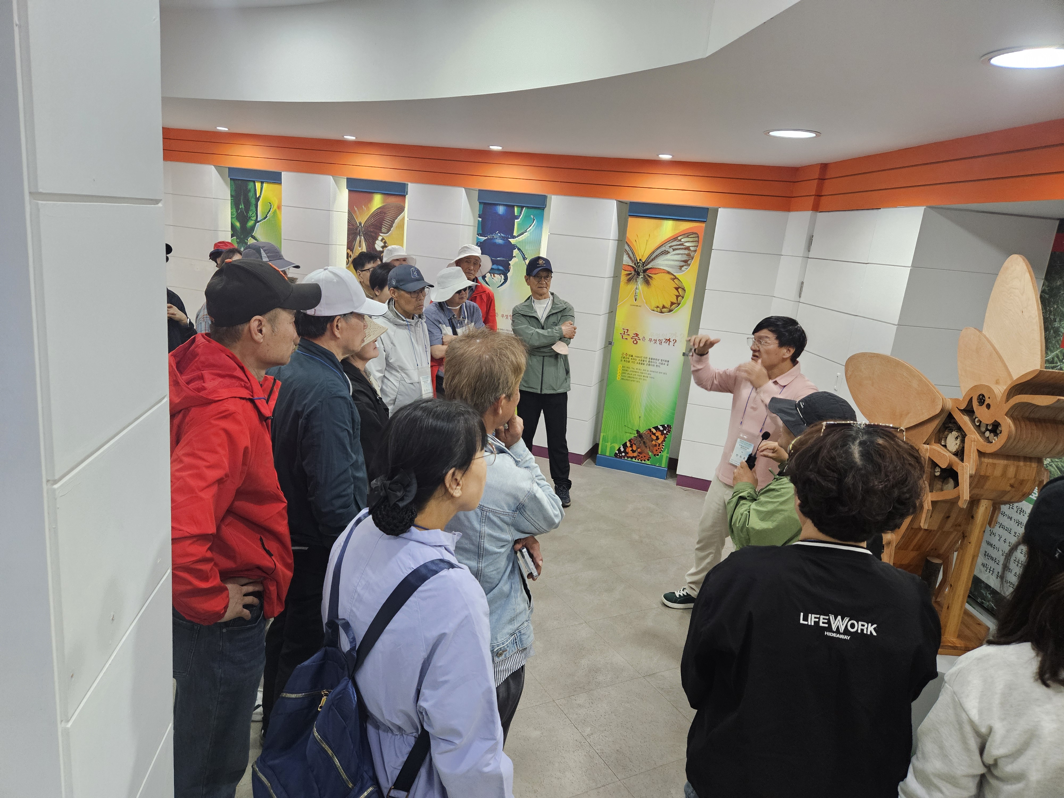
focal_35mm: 23
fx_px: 707
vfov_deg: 58.9
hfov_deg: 73.9
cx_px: 532
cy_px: 399
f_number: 1.8
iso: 640
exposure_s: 1/120
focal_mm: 5.4
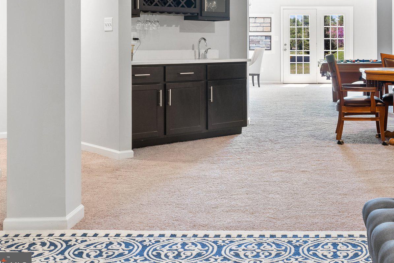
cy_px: 51
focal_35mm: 53
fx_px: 580
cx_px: 295
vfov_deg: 25.1
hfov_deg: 36.6
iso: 640
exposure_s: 1.6
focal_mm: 31
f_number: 9
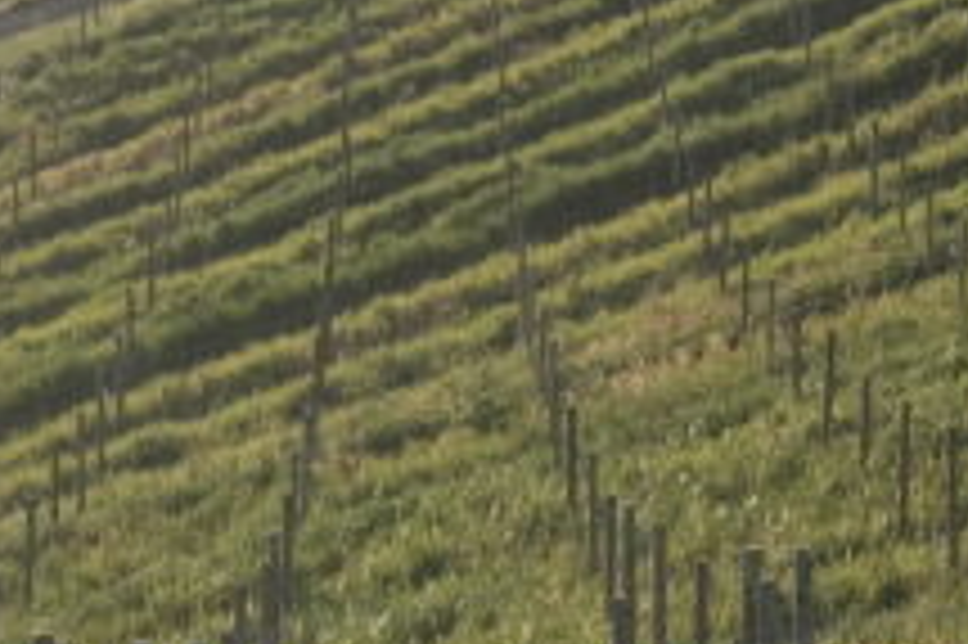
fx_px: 7953
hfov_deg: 7.0
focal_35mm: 296
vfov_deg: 4.5
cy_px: -1054
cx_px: 558
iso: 200
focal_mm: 35
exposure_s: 1/125
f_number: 9
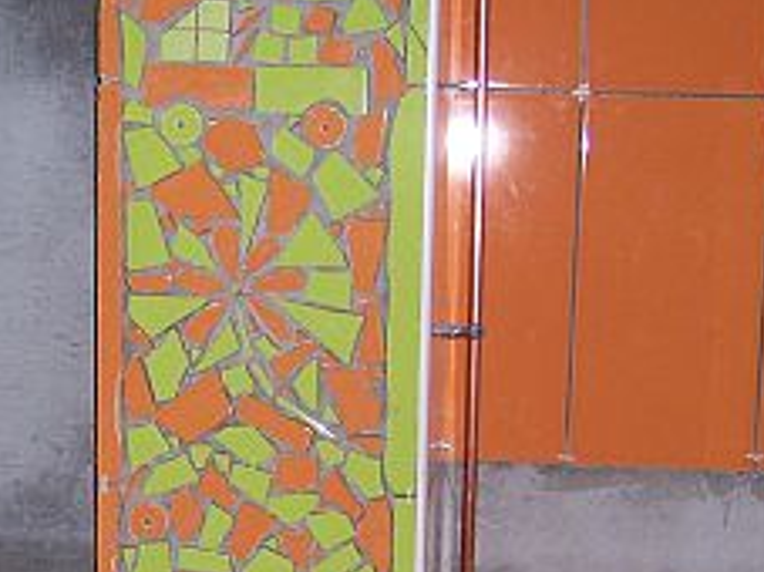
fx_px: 2096
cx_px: 116
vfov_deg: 15.3
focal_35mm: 95
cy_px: 560
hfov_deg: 20.4
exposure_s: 1/60
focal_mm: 6.2
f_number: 2.8
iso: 125
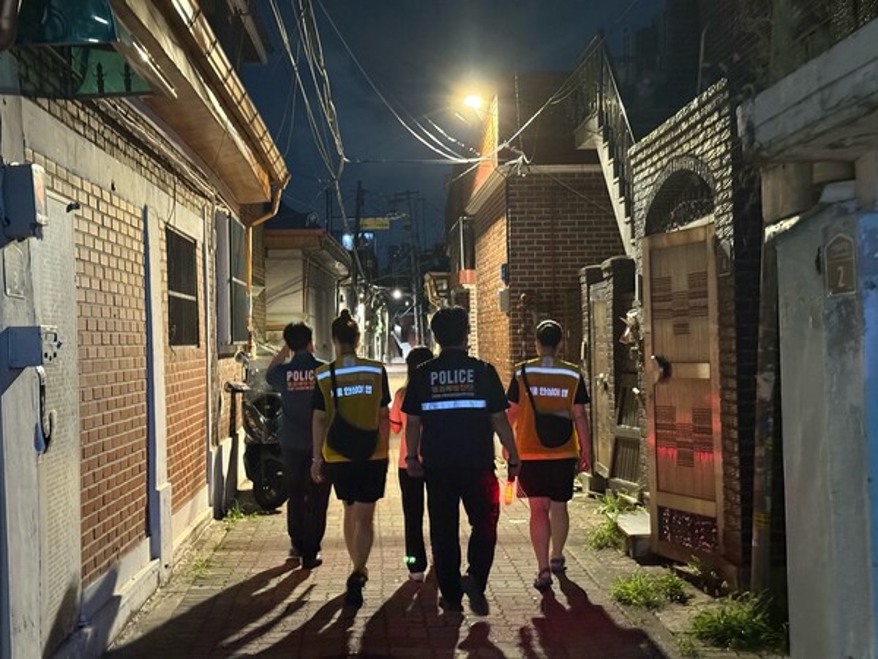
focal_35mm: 48
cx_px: 439
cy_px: 330
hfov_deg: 39.7
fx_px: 1217
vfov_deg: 30.3
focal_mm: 6.76
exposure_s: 1/24
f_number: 1.78
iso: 640
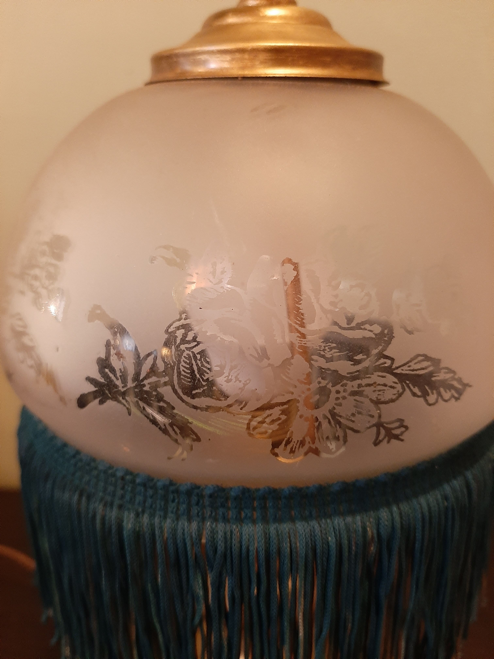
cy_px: 330
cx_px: 247
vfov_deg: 67.3
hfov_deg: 53.1
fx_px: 495
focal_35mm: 26
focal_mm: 3.93
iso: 250
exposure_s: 1/25
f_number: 1.7
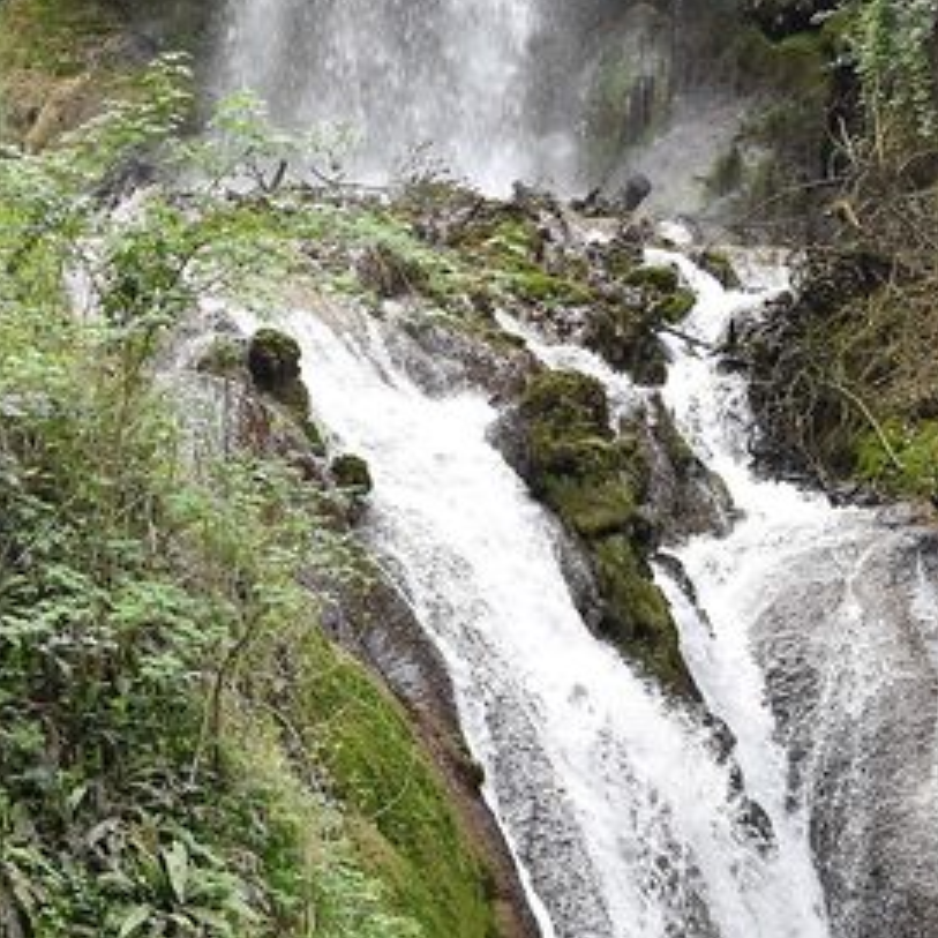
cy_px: 294
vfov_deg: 12.4
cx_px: 626
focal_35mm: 141
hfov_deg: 12.4
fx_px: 4323
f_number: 6.3
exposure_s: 1/160
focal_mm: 50
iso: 800
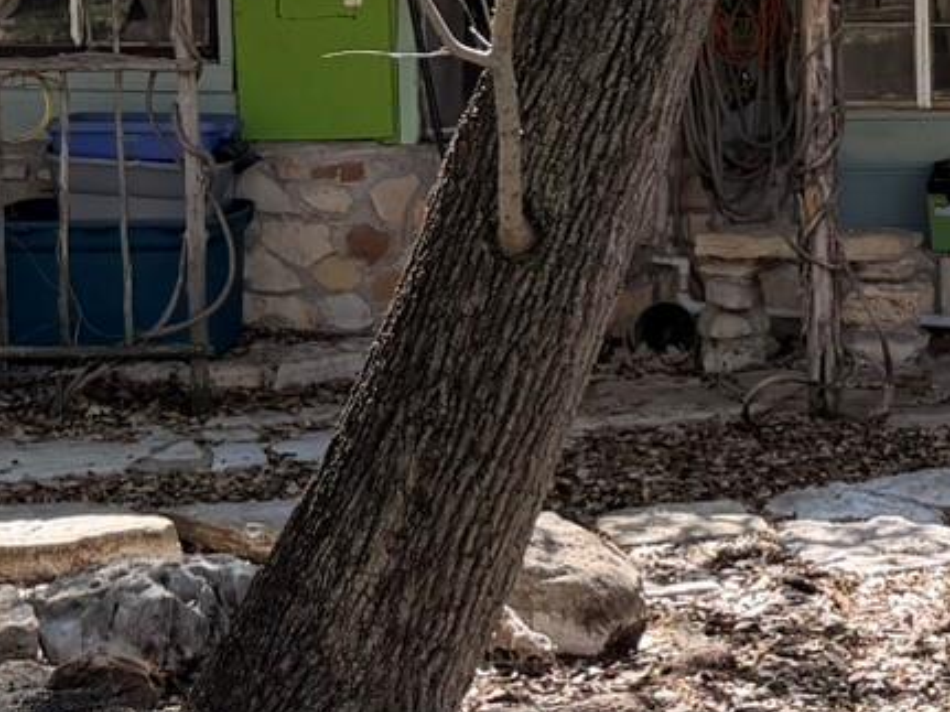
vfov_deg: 12.9
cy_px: 106
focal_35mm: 114
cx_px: 1181
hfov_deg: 16.5
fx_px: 3128
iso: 100
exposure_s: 1/931
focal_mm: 6.76
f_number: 1.78
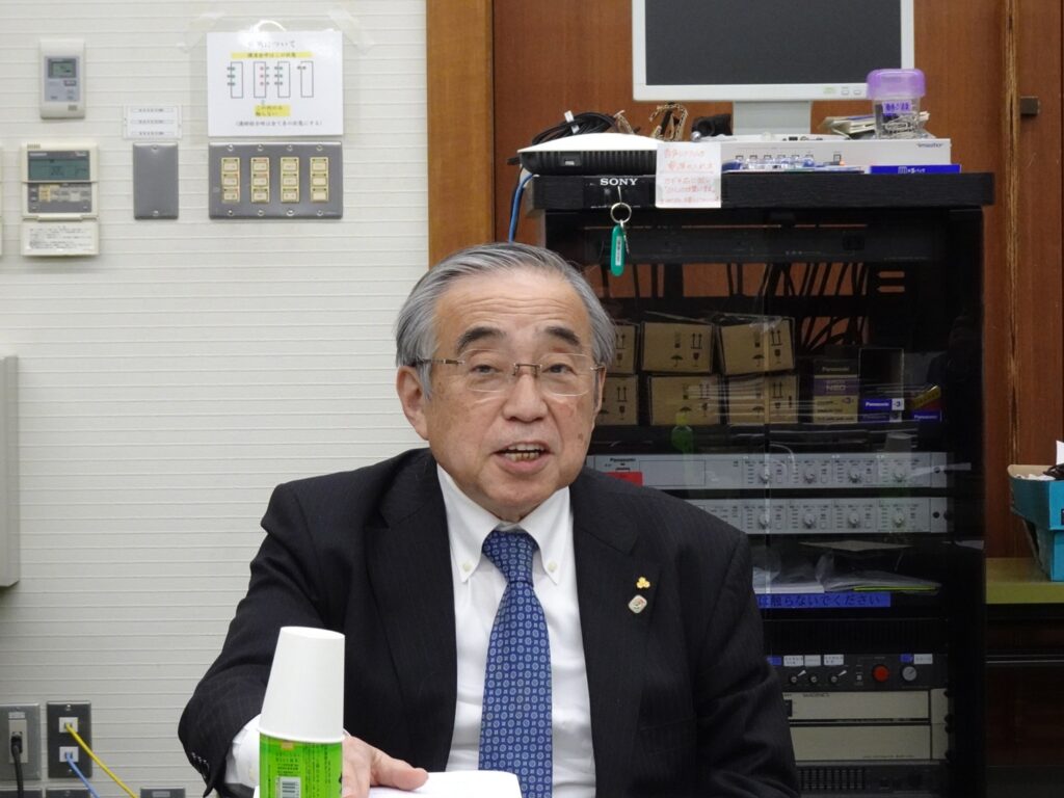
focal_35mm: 112
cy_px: 399
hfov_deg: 17.6
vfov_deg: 13.2
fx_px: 3443
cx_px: 532
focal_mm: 17.68
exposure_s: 1/80
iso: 800
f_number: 5.6
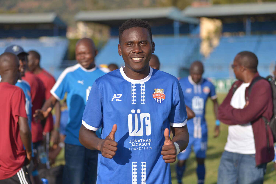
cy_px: 92
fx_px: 843
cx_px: 138
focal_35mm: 110
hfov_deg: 18.6
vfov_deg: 12.5
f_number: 3.5
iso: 125
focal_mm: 110
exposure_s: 1/2000
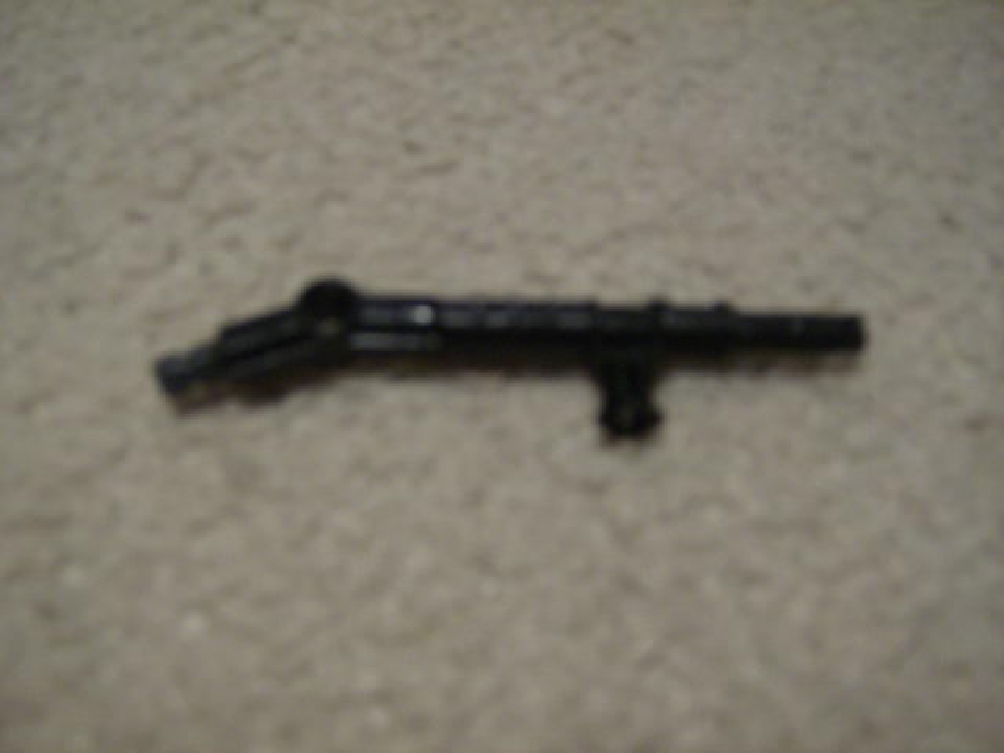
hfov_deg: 51.4
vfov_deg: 39.7
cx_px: 502
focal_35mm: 36
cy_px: 376
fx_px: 1044
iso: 200
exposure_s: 1/3.42
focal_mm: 6
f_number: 2.8
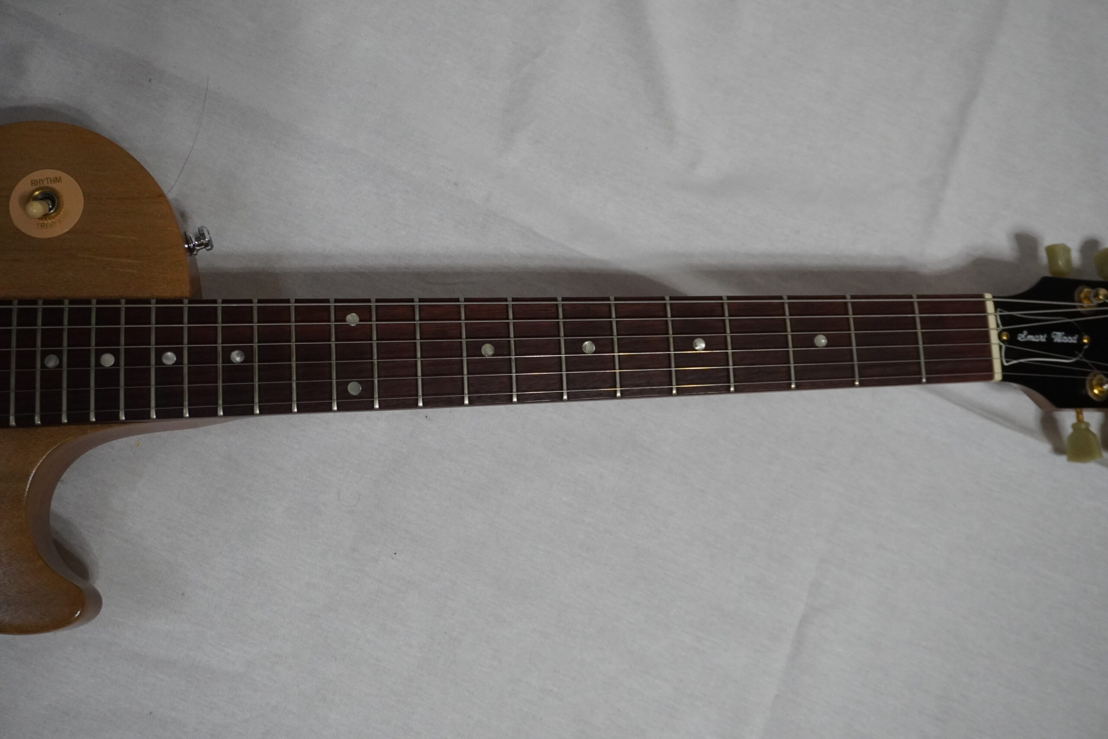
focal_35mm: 42
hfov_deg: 46.4
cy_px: 370
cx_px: 554
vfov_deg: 31.9
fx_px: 1293
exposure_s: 1/160
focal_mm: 28
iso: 2500
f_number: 4.5
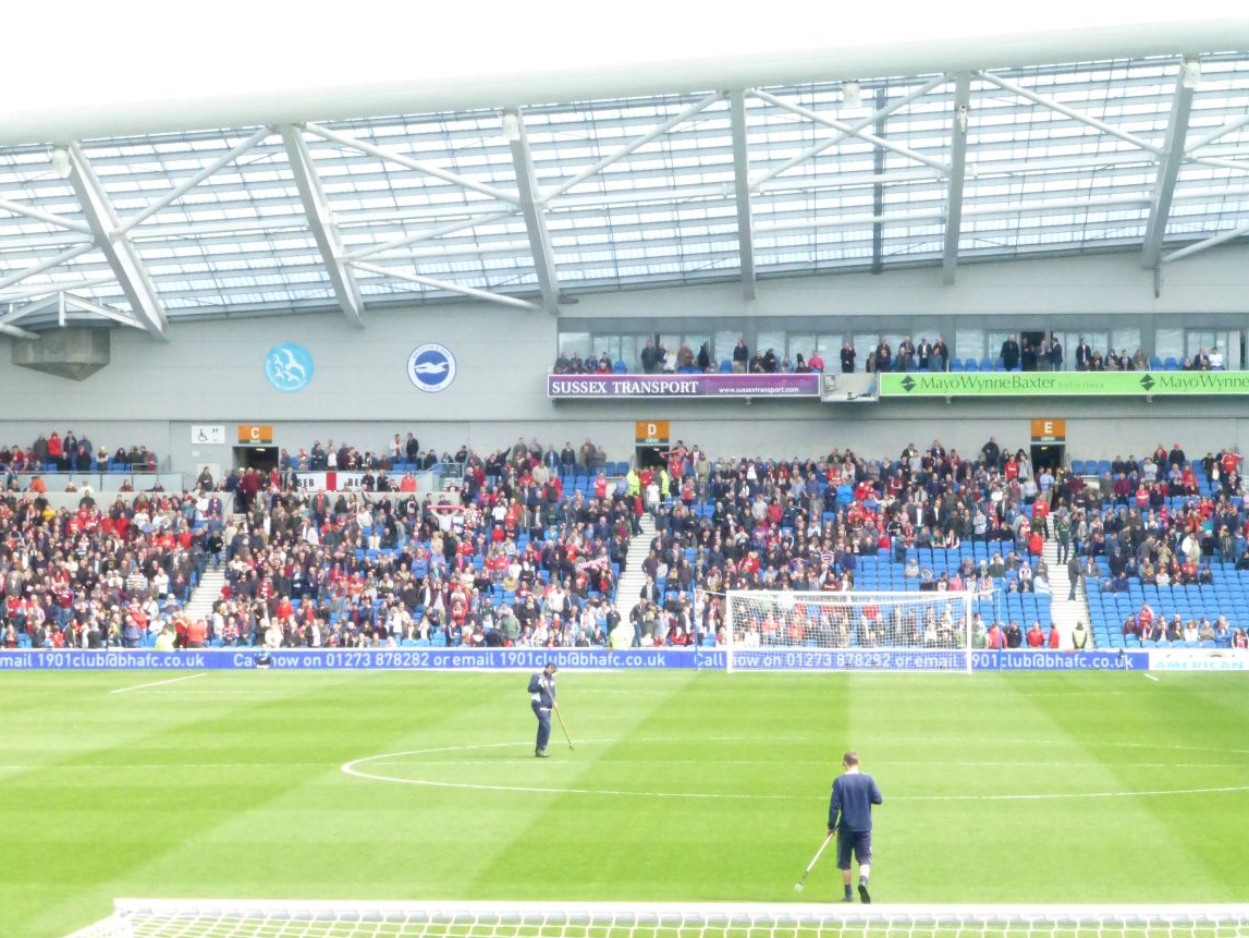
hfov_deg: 17.3
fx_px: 4115
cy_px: 489
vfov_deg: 13.0
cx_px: 603
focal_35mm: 114
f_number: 6.3
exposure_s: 1/2000
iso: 1600
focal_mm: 19.4
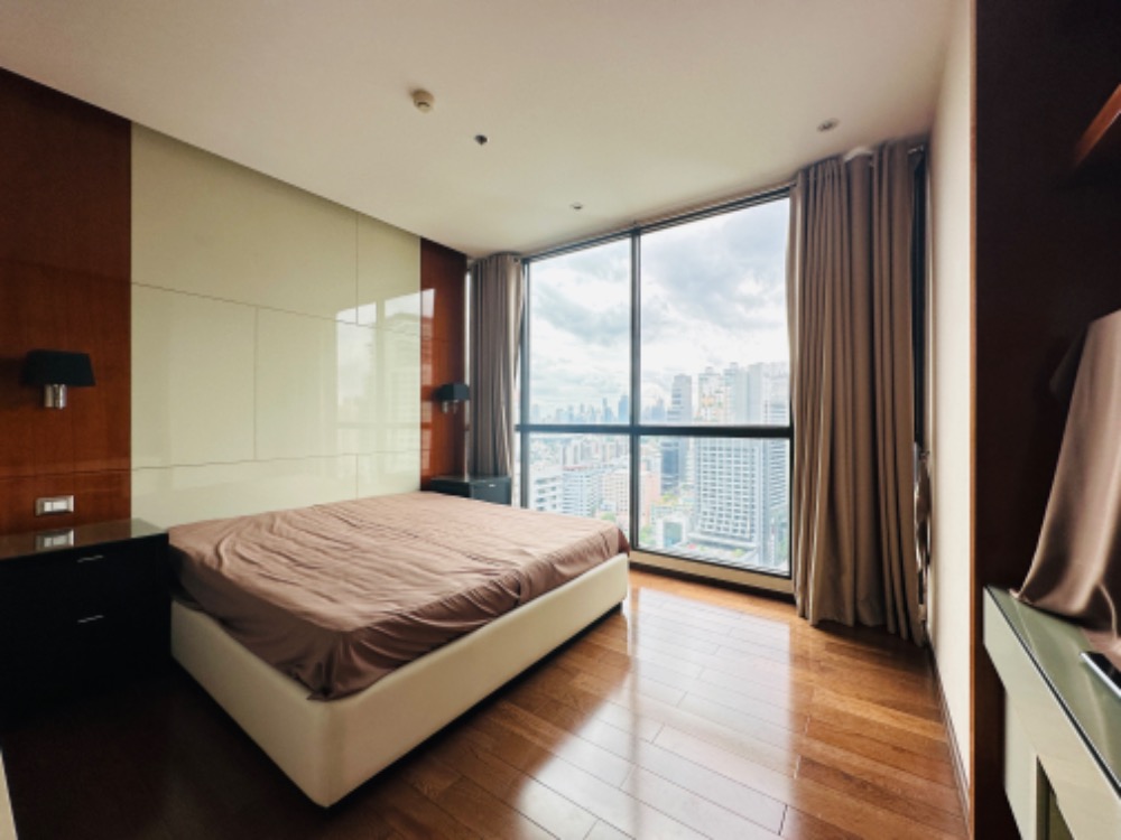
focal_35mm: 14
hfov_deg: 102.1
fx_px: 453
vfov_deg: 85.7
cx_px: 560
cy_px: 420
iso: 50
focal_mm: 2.22
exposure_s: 1/99
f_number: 2.2
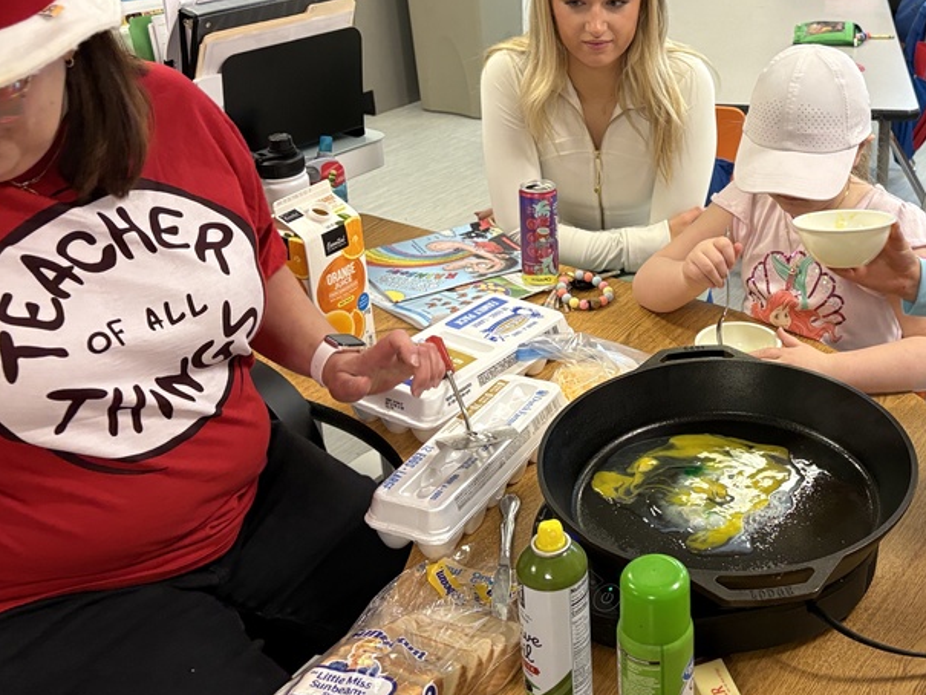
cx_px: 709
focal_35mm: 44
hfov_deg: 41.5
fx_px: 1177
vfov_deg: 32.8
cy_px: 276
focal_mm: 5.96
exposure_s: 1/60
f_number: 1.6
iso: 200
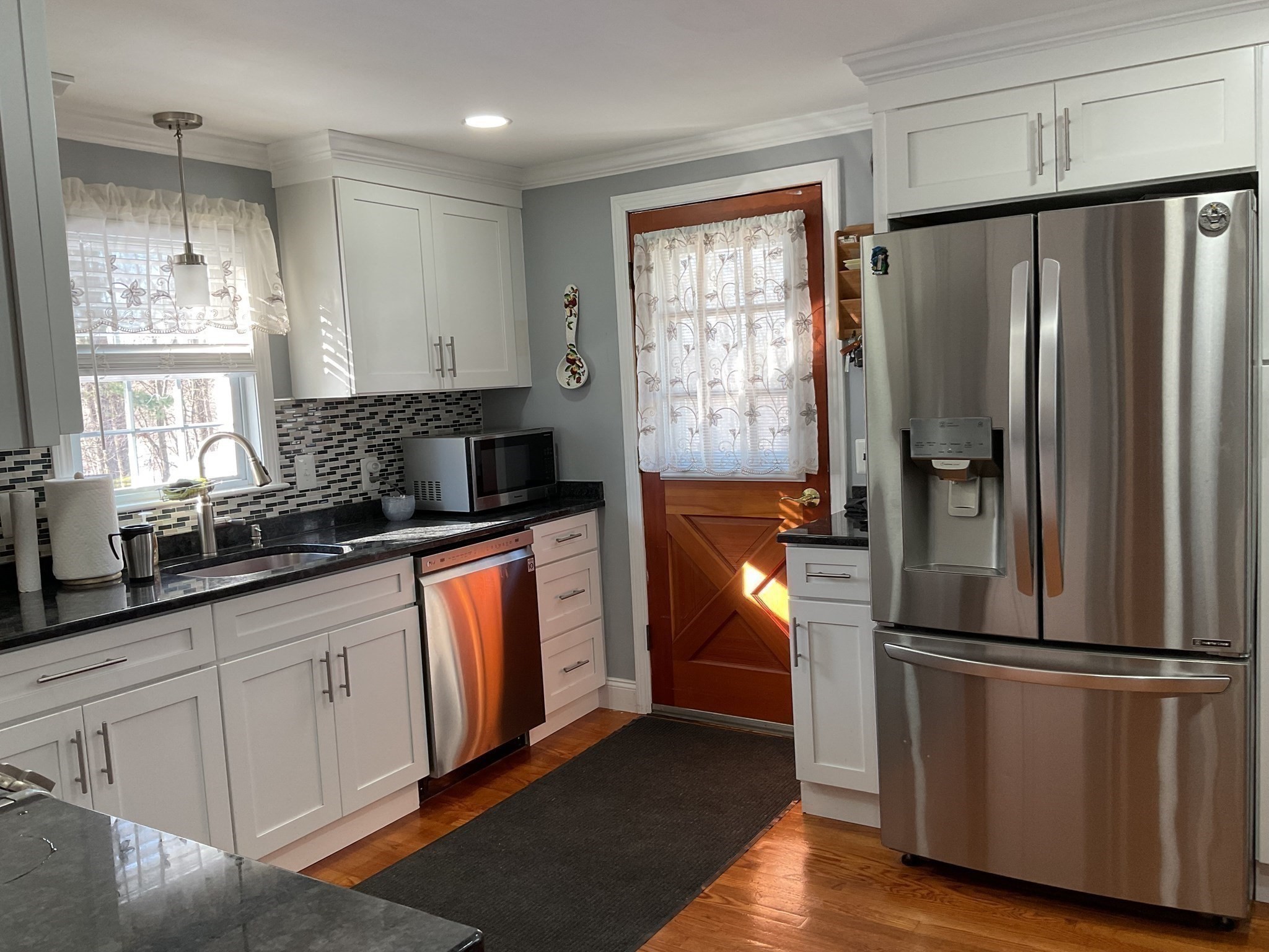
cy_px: 476
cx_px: 634
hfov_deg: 61.7
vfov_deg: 48.2
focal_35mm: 29
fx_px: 1063
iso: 40
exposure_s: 1/60
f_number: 1.8
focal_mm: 3
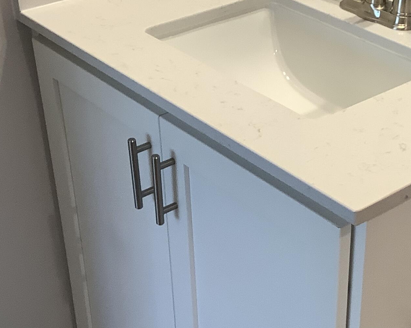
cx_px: 288
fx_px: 876
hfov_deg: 26.2
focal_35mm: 72
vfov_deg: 21.3
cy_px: 182
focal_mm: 3.3
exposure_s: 1/50
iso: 64
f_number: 2.4
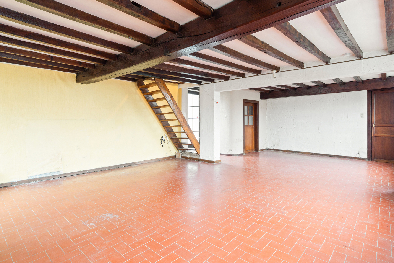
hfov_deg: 86.5
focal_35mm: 19
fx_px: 208
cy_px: 124
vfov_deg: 64.5
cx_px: 222
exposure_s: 2
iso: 250
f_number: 11
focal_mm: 16
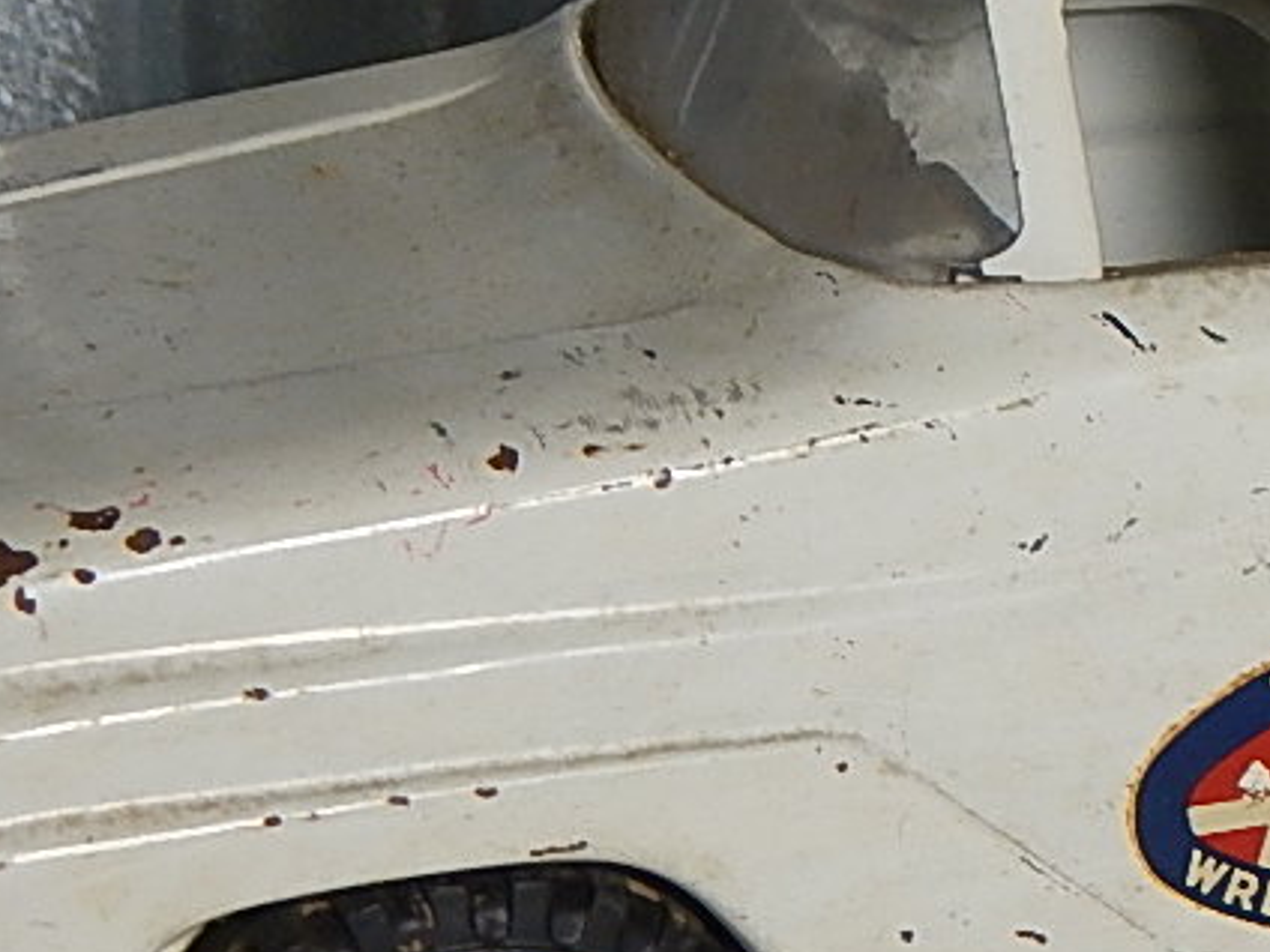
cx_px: 1701
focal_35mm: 204
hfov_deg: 9.5
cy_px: 251
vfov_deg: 7.3
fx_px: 7484
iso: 160
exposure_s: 1/30
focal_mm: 9.7
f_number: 3.8
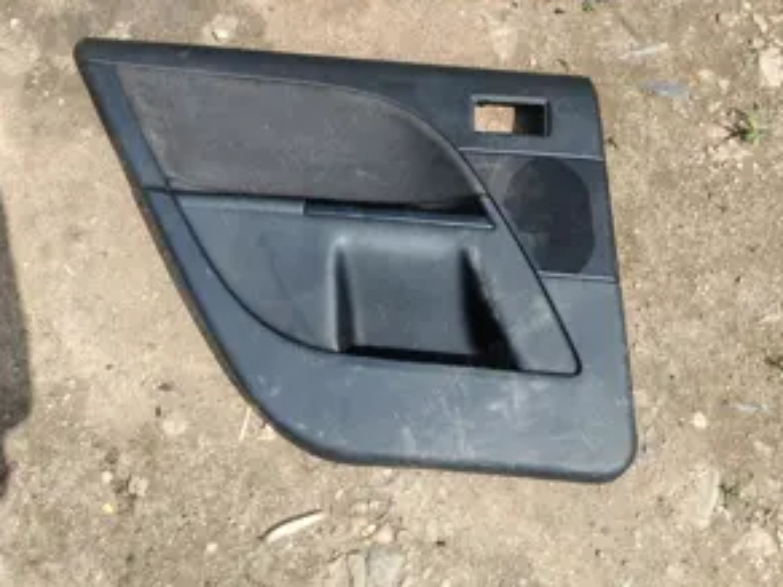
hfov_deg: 50.1
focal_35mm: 37
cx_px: 394
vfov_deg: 38.3
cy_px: 204
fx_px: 837
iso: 50
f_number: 1.95
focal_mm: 5.52
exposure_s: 1/970
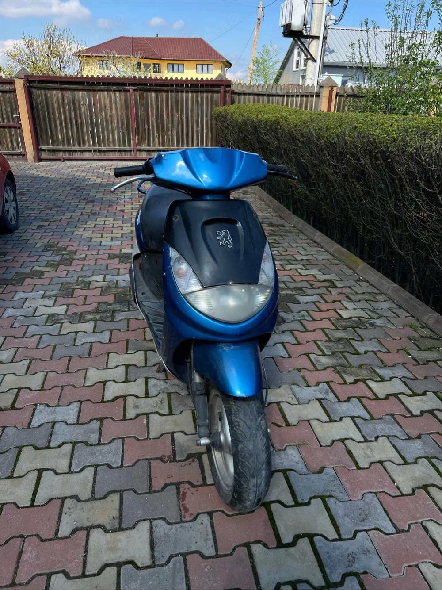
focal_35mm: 26
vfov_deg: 67.3
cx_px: 221
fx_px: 443
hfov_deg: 53.0
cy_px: 295
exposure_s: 1/1751
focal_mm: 5.7
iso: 50
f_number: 1.5
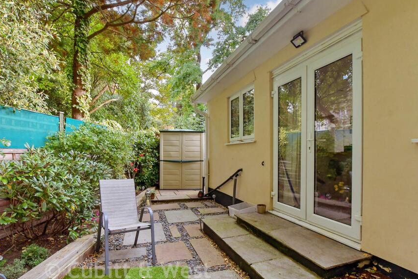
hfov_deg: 90.0
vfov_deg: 67.2
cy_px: 156
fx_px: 209
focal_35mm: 18
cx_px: 208
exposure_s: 1/100
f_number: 8
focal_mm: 10
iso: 400
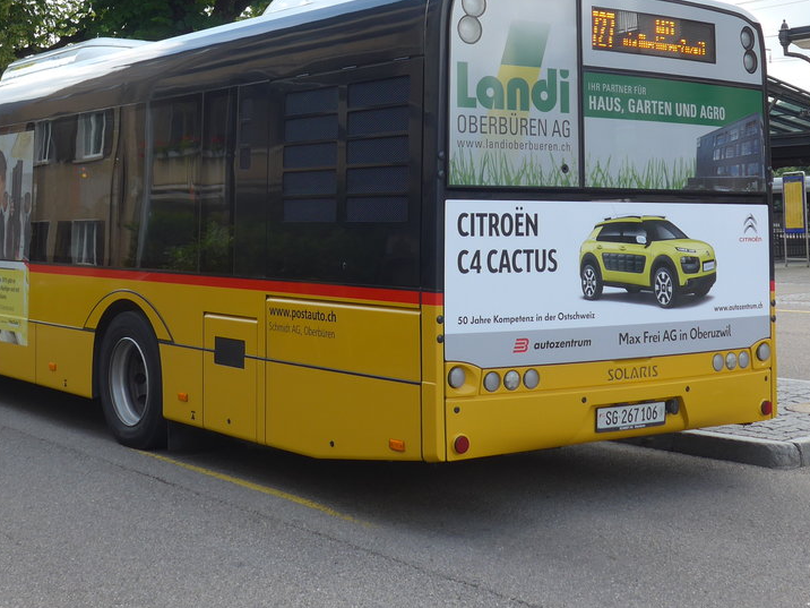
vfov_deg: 25.1
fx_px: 1334
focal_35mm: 57
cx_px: 311
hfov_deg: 33.6
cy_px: 105
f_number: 2.8
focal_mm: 7
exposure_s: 1/250
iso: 80
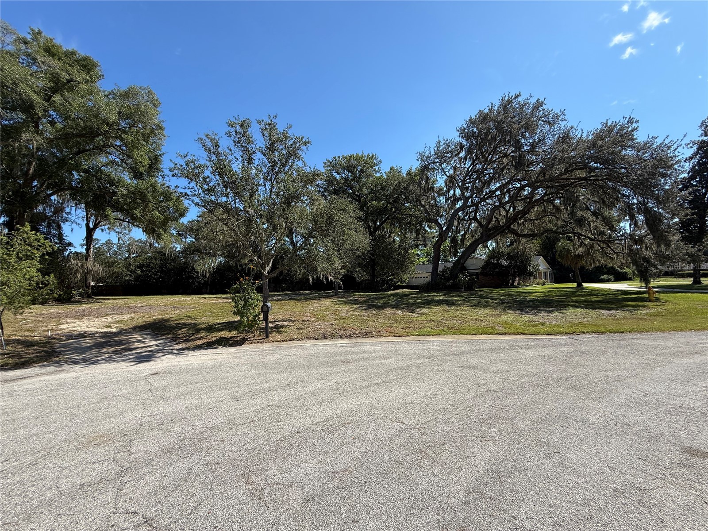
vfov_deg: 85.7
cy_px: 266
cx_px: 354
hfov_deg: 102.1
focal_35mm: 14
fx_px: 286
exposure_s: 1/1167
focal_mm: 2.22
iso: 50
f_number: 2.2
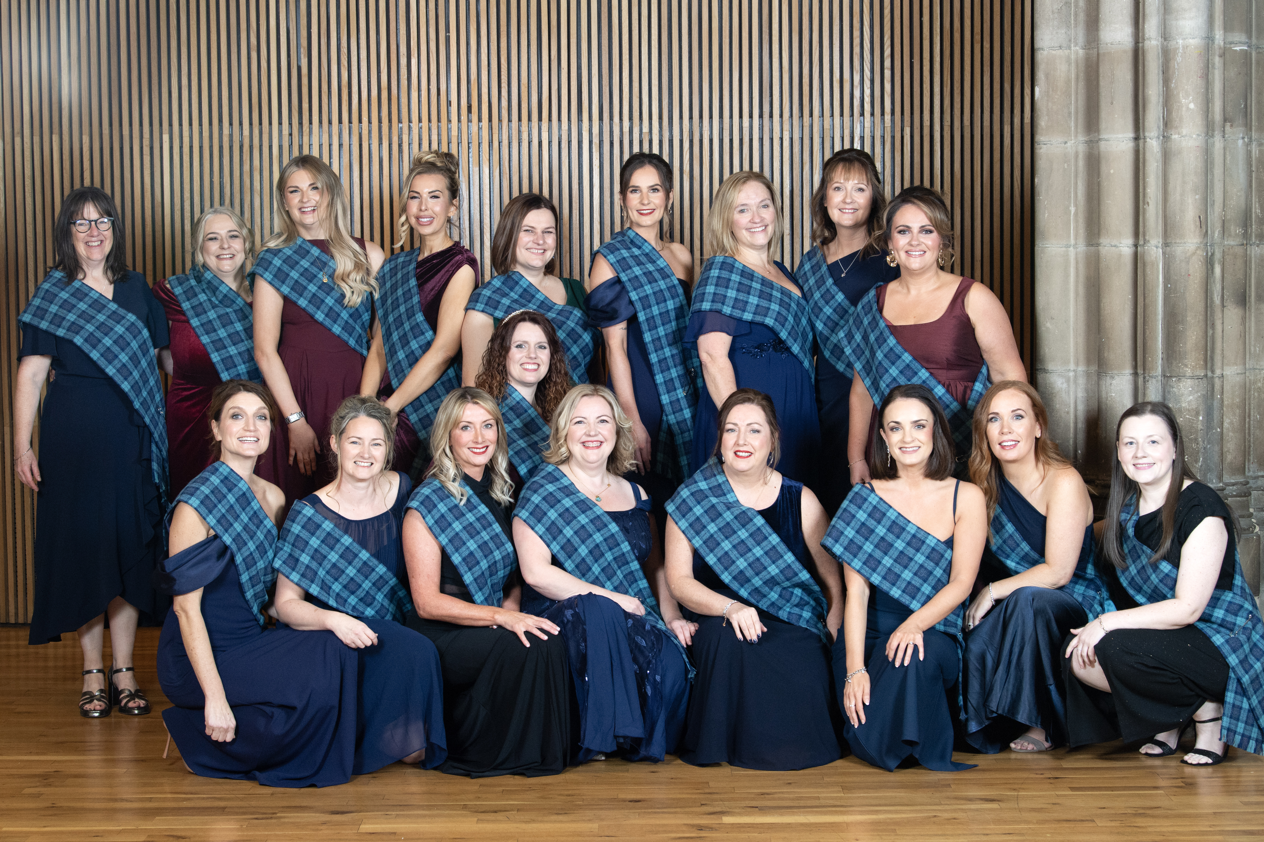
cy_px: 421
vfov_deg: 19.5
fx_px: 2458
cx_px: 632
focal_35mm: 70
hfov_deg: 28.8
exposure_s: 1/125
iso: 2000
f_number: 6.3
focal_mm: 70
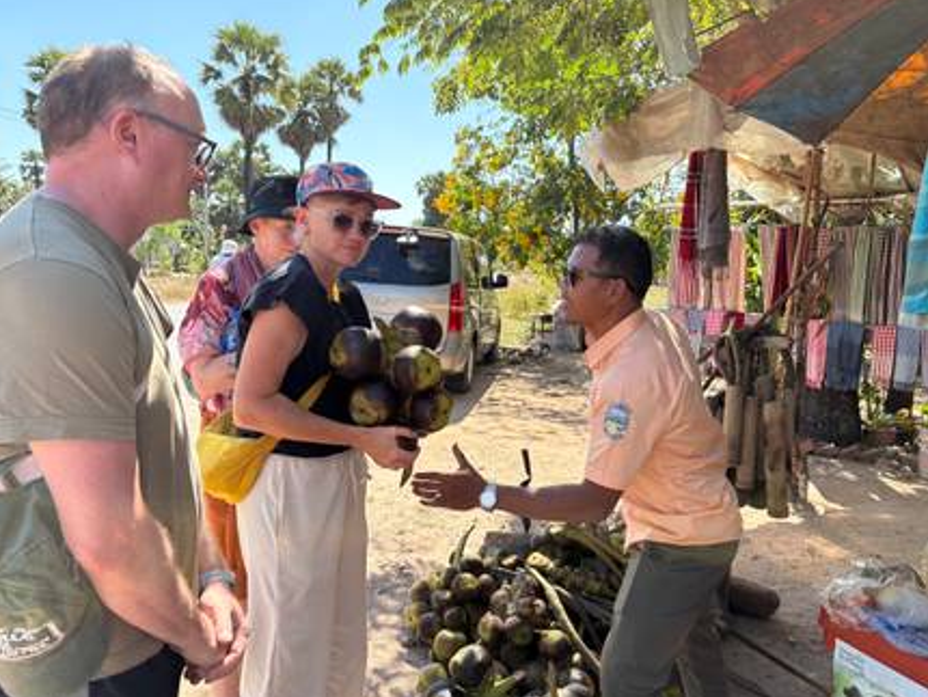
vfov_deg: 48.2
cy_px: 373
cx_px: 481
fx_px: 778
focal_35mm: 29
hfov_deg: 61.6
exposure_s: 1/1263
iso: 64
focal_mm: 5.96
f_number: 1.6
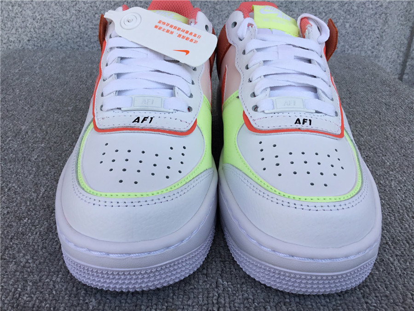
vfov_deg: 45.4
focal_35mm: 31
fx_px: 371
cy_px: 156
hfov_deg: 58.4
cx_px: 207
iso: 25
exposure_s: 1/570
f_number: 2.4
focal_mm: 3.3
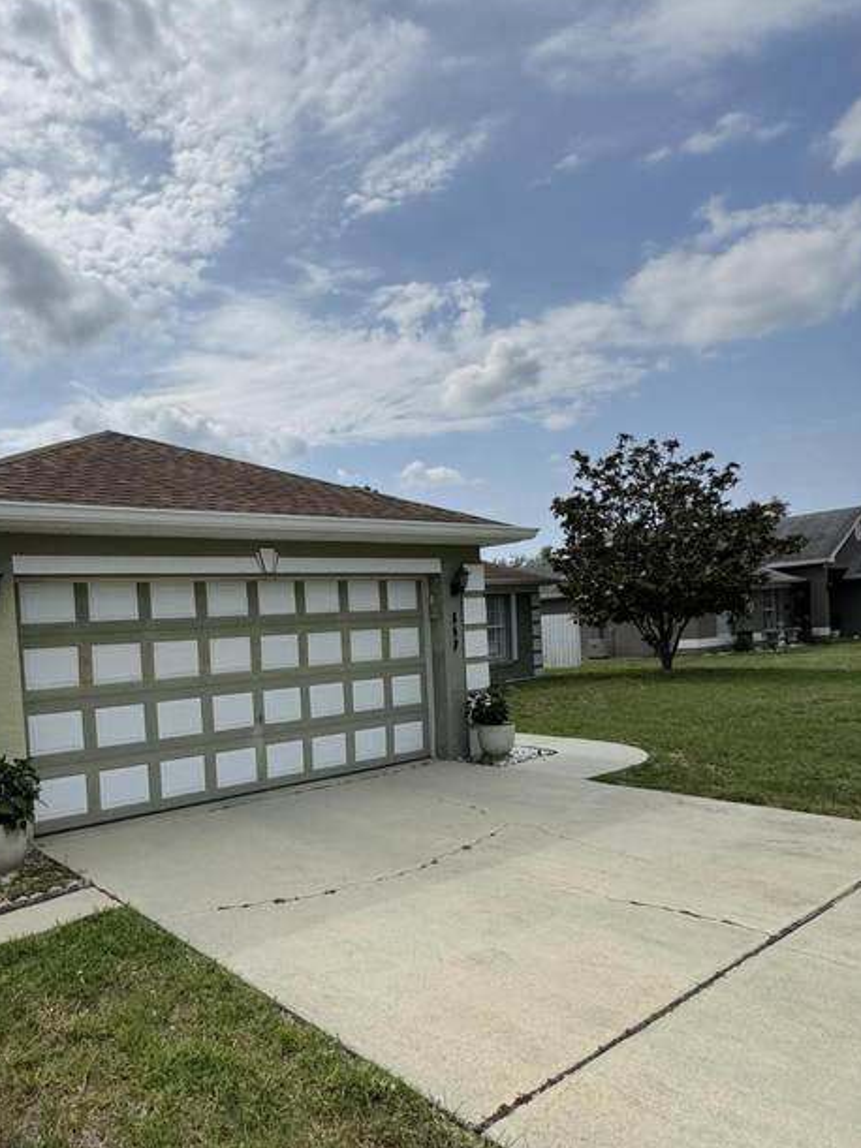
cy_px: 673
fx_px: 730
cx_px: 205
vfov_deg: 75.8
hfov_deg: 57.6
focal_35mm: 22
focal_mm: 2.22
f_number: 2.2
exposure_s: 1/3906
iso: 40
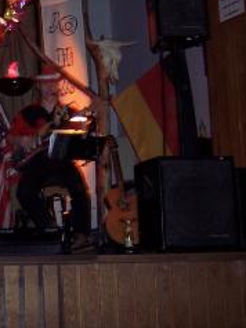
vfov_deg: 23.8
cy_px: 139
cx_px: -55
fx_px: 778
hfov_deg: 17.1
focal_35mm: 82
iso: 140
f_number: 2.8
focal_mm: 8
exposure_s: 1/60
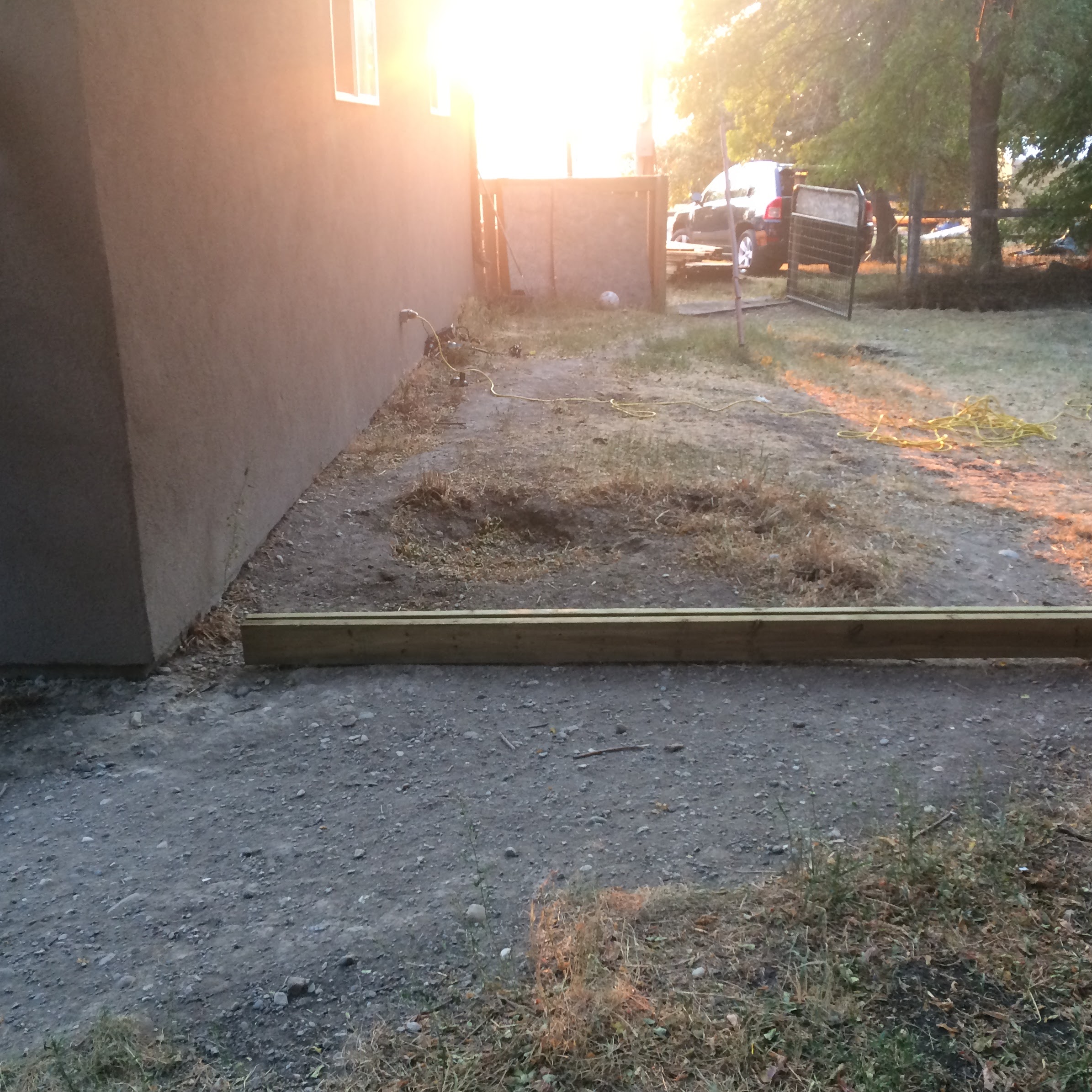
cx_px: 592
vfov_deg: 47.2
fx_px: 1249
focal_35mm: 35
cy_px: 557
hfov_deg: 47.2
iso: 40
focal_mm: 4.15
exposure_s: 1/30
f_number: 2.2
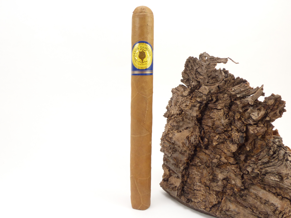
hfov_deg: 60.0
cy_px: 109
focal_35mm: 30
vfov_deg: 46.8
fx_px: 252
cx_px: 146
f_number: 8
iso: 200
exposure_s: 1/50
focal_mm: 5.4
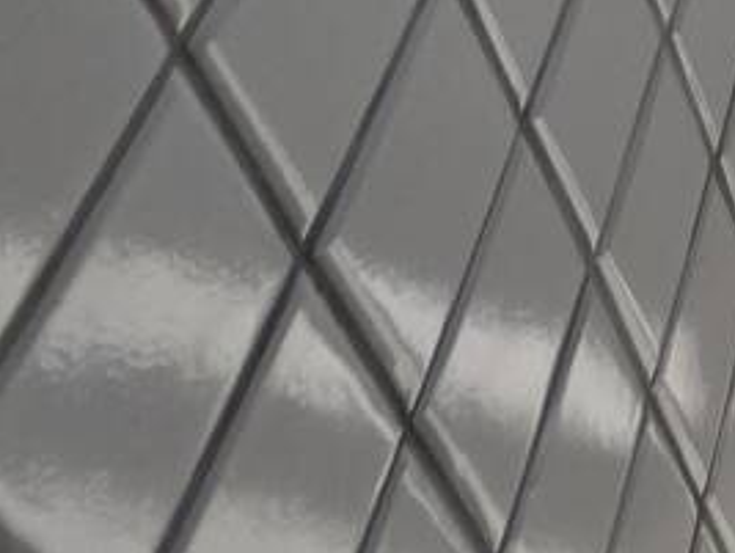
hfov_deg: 17.6
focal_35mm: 70
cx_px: 1539
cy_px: -900
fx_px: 1488
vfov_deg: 13.2
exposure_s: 1/2088
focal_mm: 2.2
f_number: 1.9
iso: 40
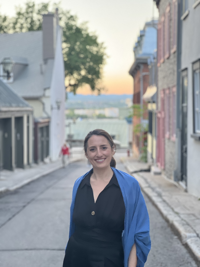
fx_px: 593
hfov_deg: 19.1
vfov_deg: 25.3
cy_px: 134
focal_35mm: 77
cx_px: 100
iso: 320
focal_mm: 9
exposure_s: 1/40
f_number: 2.8
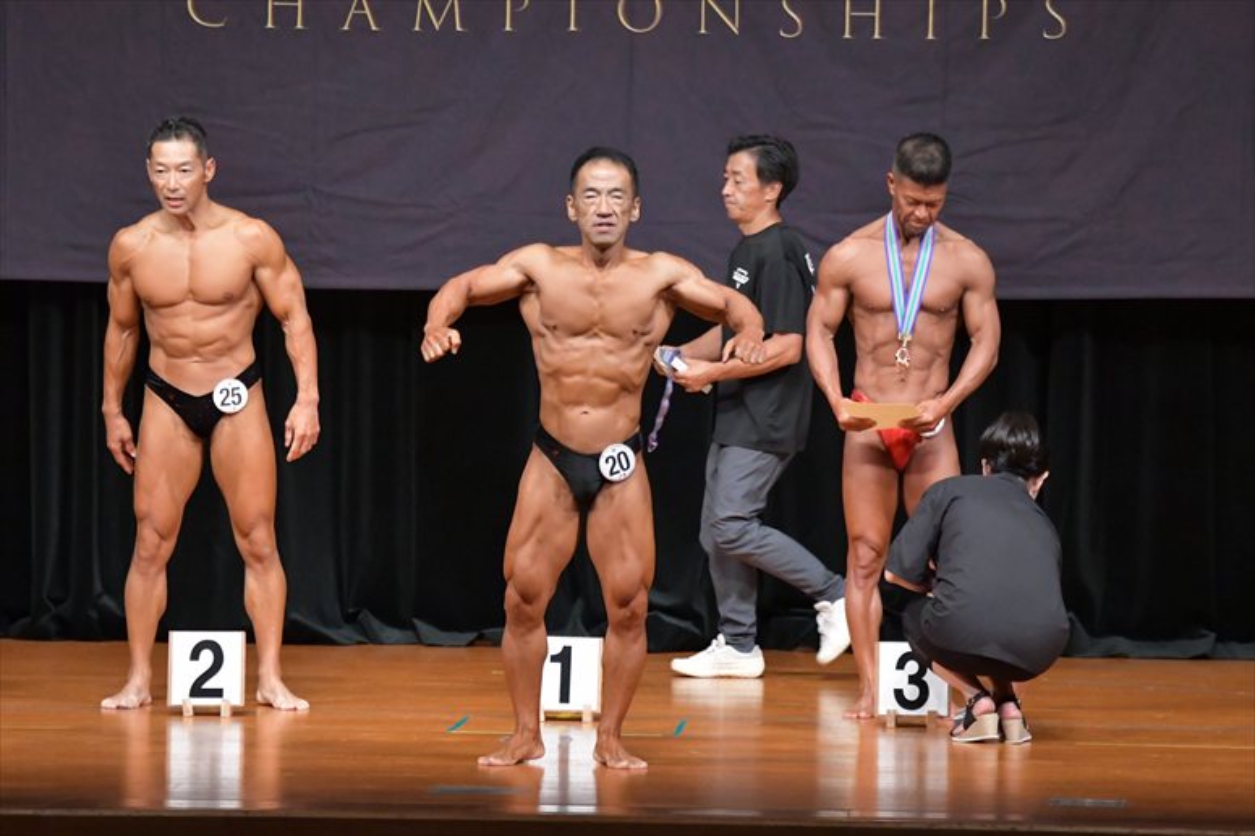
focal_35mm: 240
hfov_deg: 8.6
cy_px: 418
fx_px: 8363
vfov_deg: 5.7
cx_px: 628
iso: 6400
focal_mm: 160
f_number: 5.6
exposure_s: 1/400
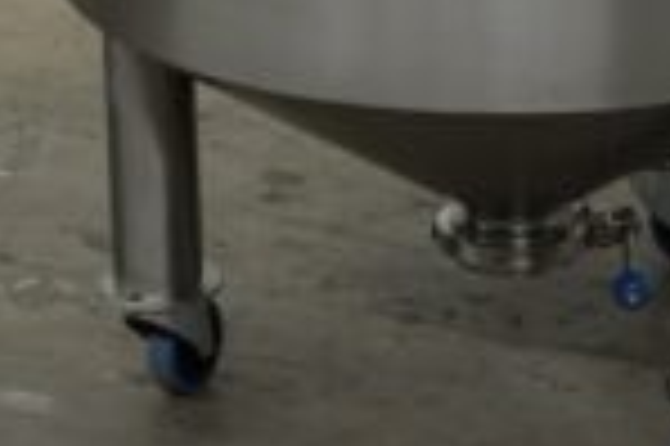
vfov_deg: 4.2
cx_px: 531
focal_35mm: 326
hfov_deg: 6.3
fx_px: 6060
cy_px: -83
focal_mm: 35.31
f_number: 4
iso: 400
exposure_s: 1/100
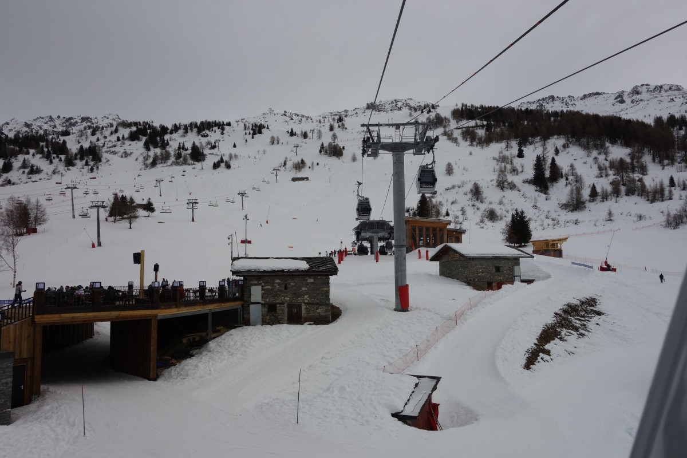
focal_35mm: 28
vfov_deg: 46.4
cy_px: 229
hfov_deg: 65.5
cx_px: 344
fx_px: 534
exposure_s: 1/800
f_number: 7.1
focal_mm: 10.4
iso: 125
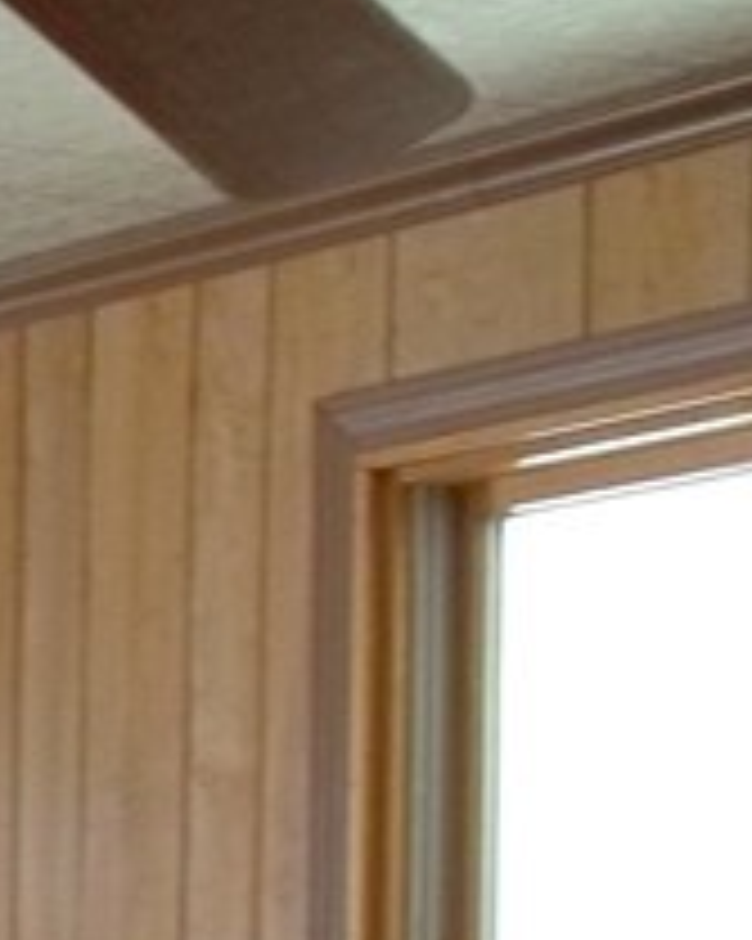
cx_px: -1337
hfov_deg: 8.5
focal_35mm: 158
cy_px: 1507
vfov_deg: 11.6
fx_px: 4399
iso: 64
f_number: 3.3
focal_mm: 5.9
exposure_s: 1/40
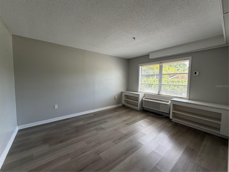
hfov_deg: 102.1
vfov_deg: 85.7
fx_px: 93
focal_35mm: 14
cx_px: 114
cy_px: 86
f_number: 2.2
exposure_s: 1/121
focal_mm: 2.22
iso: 125
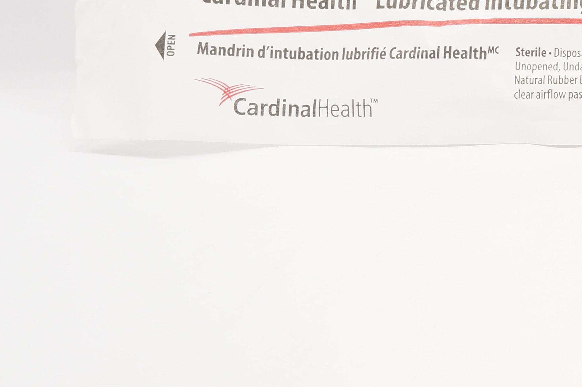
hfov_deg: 24.4
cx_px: 762
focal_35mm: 72
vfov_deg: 18.6
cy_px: 50
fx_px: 1163
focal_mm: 18
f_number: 8
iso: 400
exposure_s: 1/30
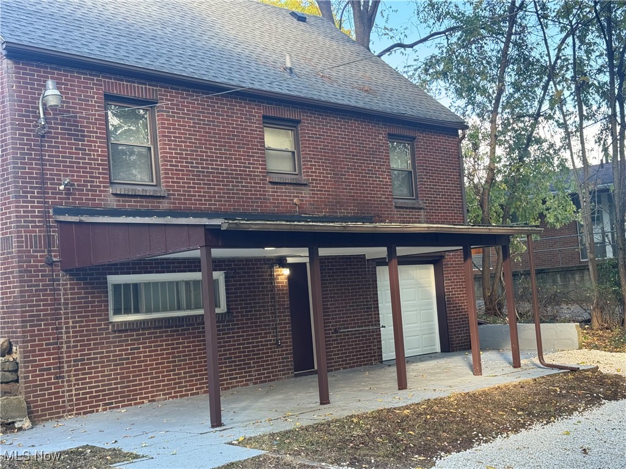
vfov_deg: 30.3
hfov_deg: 39.7
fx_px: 868
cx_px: 313
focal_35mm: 48
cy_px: 234
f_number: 1.78
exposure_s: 1/173
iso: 64
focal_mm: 6.76
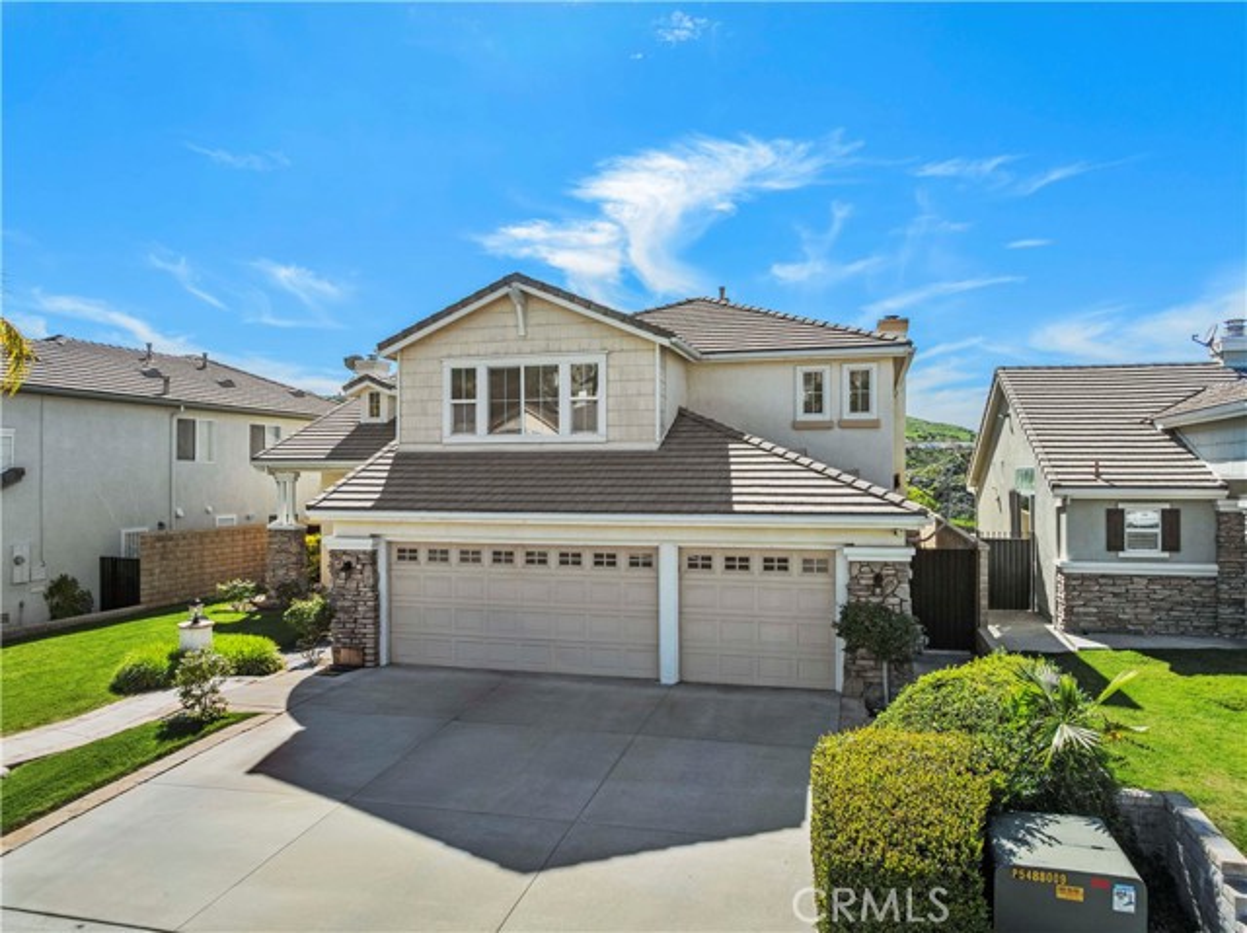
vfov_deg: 56.8
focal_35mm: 24
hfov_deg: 71.6
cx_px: 624
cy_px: 466
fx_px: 864
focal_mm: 12.29
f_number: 4.5
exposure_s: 1/1000
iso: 100
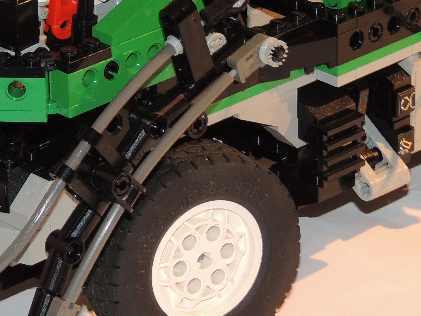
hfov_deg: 7.7
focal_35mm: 257
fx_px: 3126
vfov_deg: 5.8
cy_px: 71
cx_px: 42
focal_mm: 17.8
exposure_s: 1/3
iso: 100
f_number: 4.1
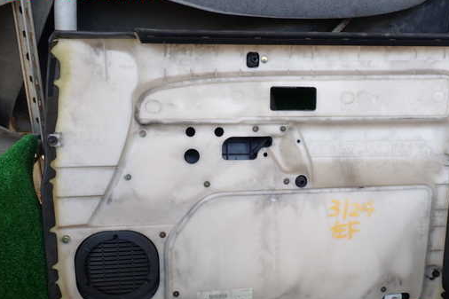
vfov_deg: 35.8
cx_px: 257
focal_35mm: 37
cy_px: 182
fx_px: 461
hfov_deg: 51.7
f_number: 3.2
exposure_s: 1/60
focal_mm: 5.4
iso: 100
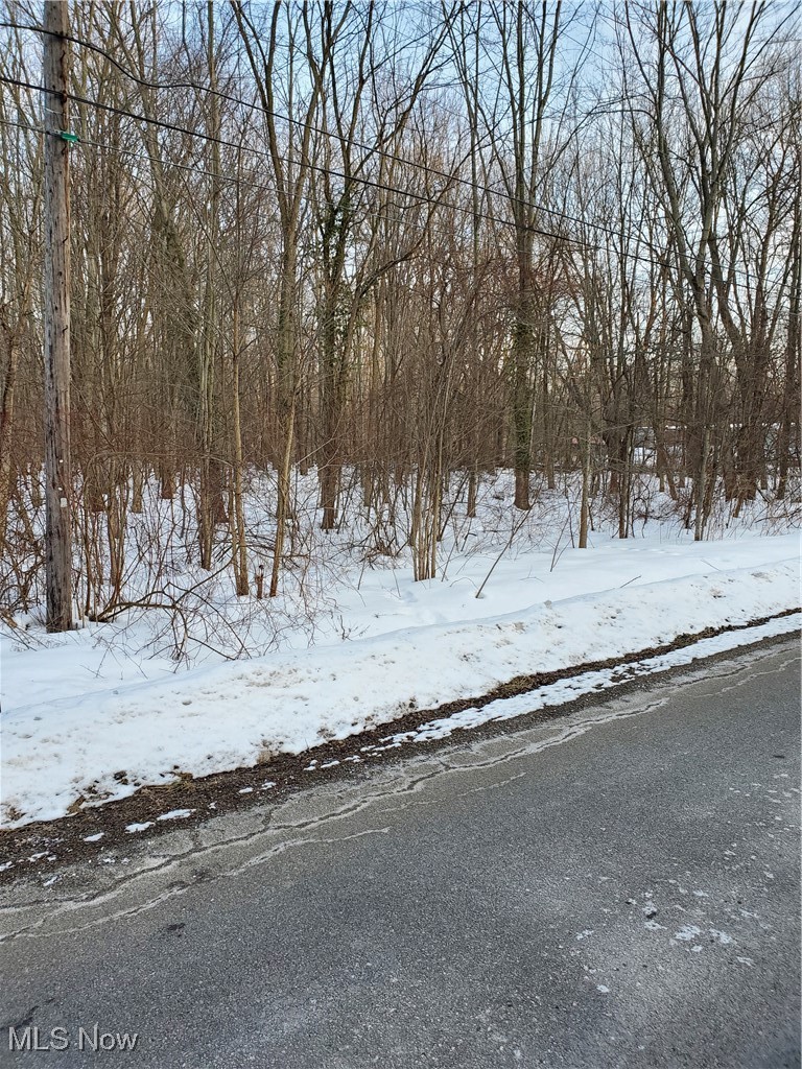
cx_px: 401
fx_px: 803
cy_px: 534
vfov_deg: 67.3
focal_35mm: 26
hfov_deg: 53.1
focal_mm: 4.3
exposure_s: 1/151
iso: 50
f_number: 2.4
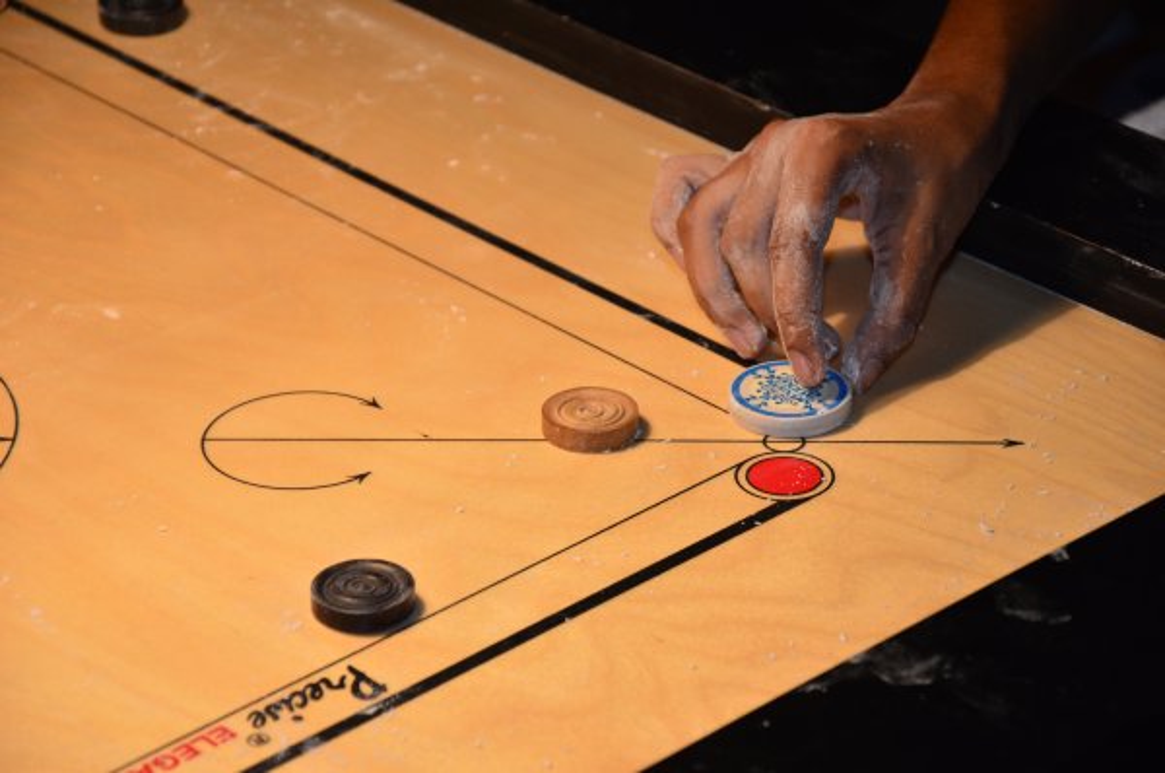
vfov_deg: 8.7
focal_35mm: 158
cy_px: 386
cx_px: 582
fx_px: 5089
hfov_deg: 13.1
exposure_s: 1/50
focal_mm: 105
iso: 400
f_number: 5.6
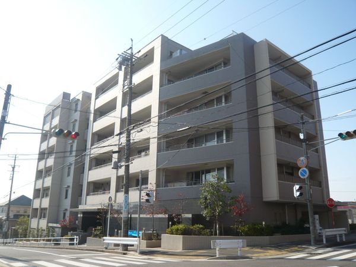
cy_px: 134
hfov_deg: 63.4
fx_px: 288
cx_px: 178
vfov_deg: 49.7
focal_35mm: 28
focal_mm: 4.6
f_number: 8
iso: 100
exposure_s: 1/125
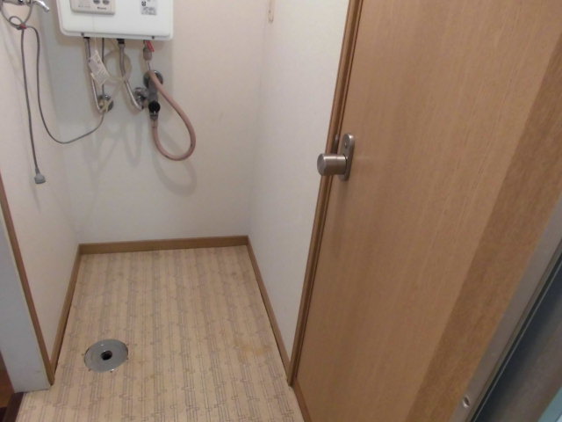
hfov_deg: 67.3
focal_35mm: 26
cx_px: 281
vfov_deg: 53.1
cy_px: 211
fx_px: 422
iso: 400
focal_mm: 4.6
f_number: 3.5
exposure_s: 1/15
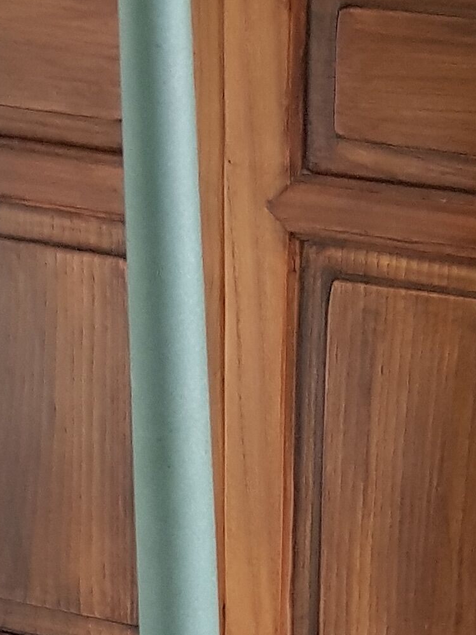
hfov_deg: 14.1
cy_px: 741
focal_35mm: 105
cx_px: 254
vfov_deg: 17.9
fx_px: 1924
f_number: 1.7
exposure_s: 1/10
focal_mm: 4.2
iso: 400
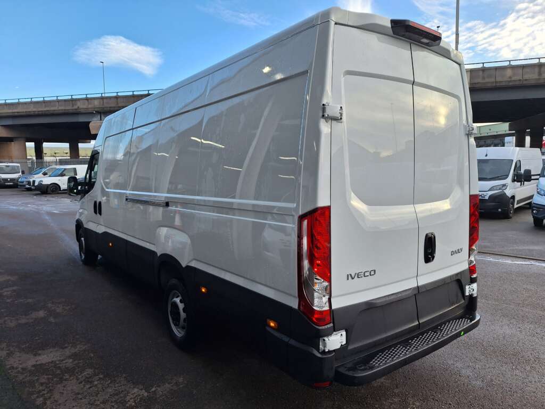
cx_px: 272
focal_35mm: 23
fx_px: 362
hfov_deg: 73.9
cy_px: 204
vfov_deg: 58.9
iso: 40
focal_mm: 5.54
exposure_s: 1/614
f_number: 1.8
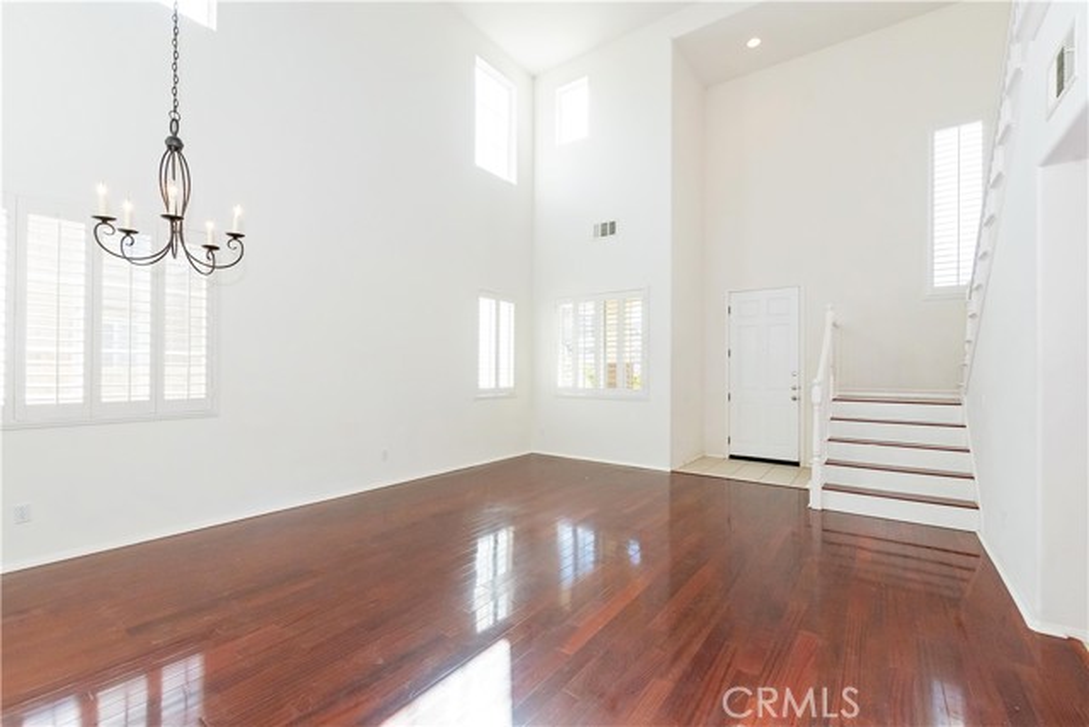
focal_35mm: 15
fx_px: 454
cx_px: 544
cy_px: 364
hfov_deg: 100.4
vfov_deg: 77.4
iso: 800
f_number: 10
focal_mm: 10
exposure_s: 1/250
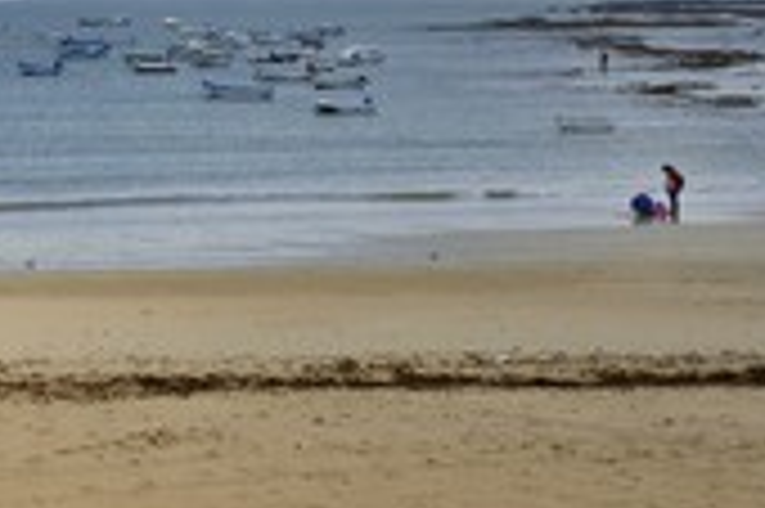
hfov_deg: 16.6
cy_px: 72
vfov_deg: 11.4
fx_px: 2526
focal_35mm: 119
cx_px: -101
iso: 800
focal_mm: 48
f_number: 18
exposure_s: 1/200
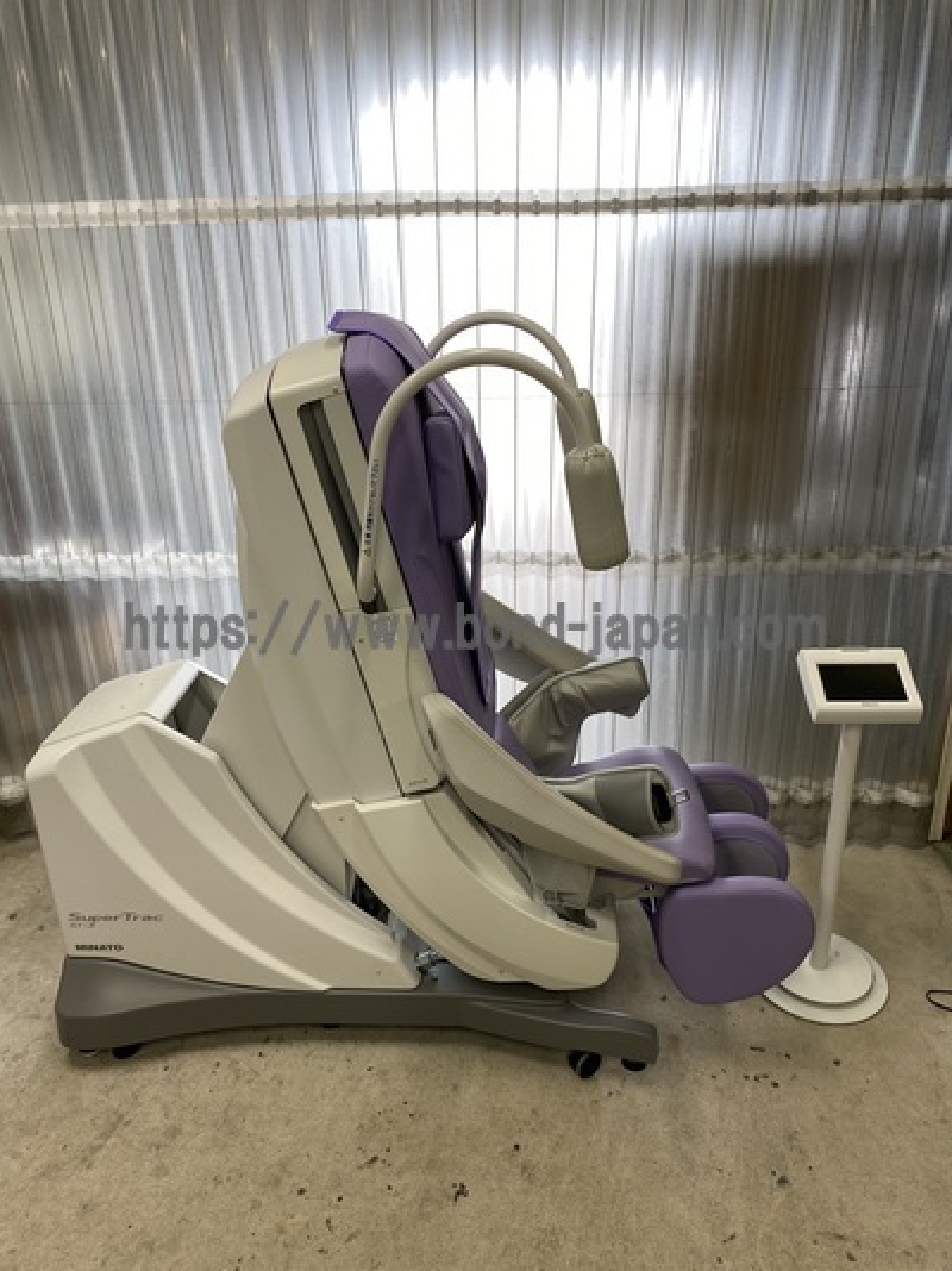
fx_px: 954
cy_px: 636
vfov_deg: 67.3
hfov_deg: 53.0
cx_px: 476
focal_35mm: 26
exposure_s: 1/120
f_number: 1.8
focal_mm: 4.25
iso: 40
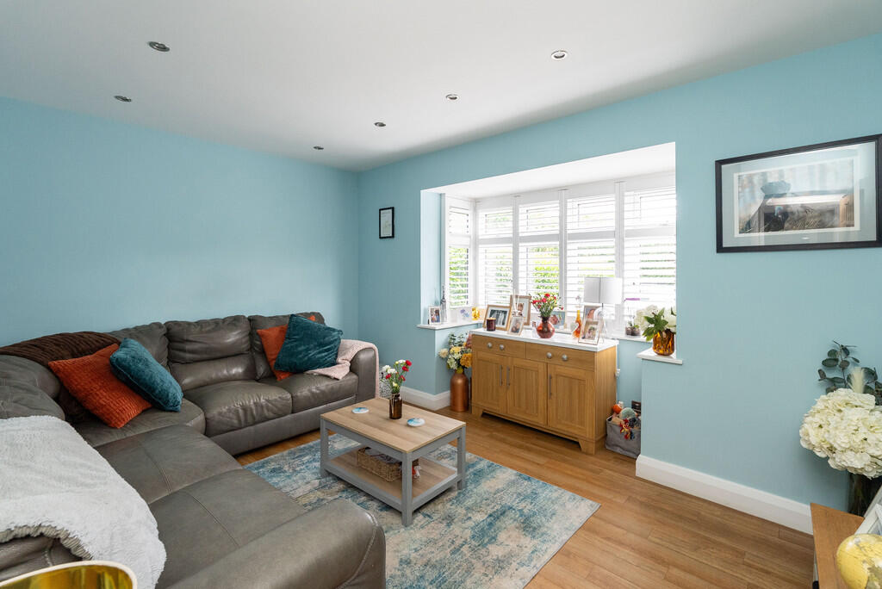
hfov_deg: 94.9
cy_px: 294
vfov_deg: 72.1
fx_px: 404
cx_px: 441
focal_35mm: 16
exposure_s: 1/80
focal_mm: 16.5
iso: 1250
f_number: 7.1
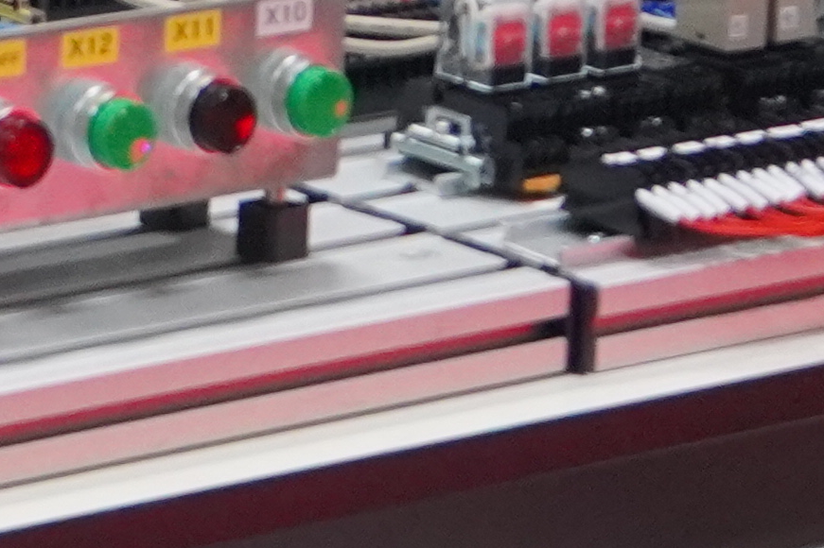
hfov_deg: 7.8
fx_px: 5913
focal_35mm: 258
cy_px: -824
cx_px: -524
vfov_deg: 5.1
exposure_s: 1/160
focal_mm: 25
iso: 2000
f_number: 4
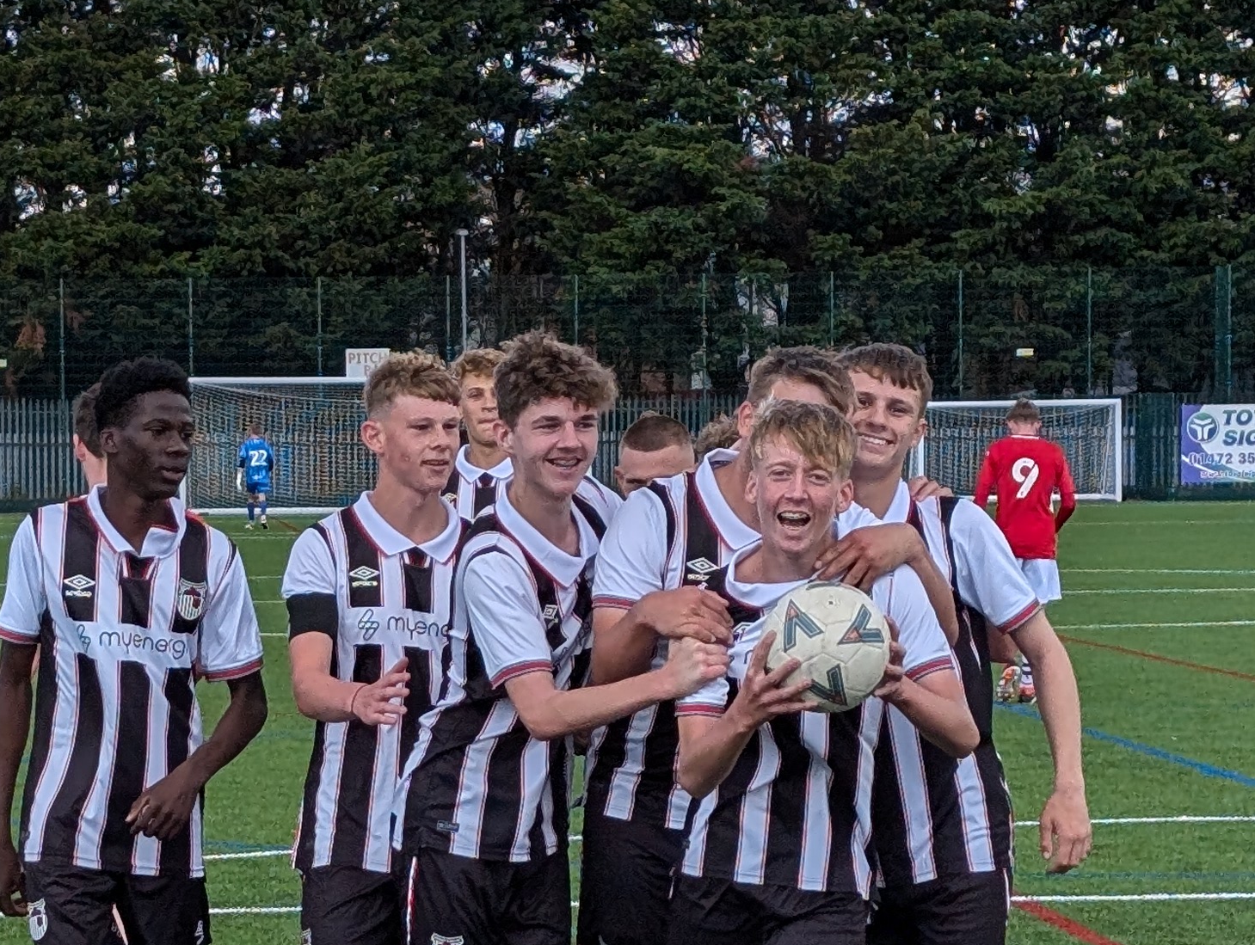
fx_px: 4975
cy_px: 696
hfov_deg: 14.3
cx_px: 364
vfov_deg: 10.8
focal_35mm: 137
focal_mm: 6.9
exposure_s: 1/1064
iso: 17
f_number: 1.68
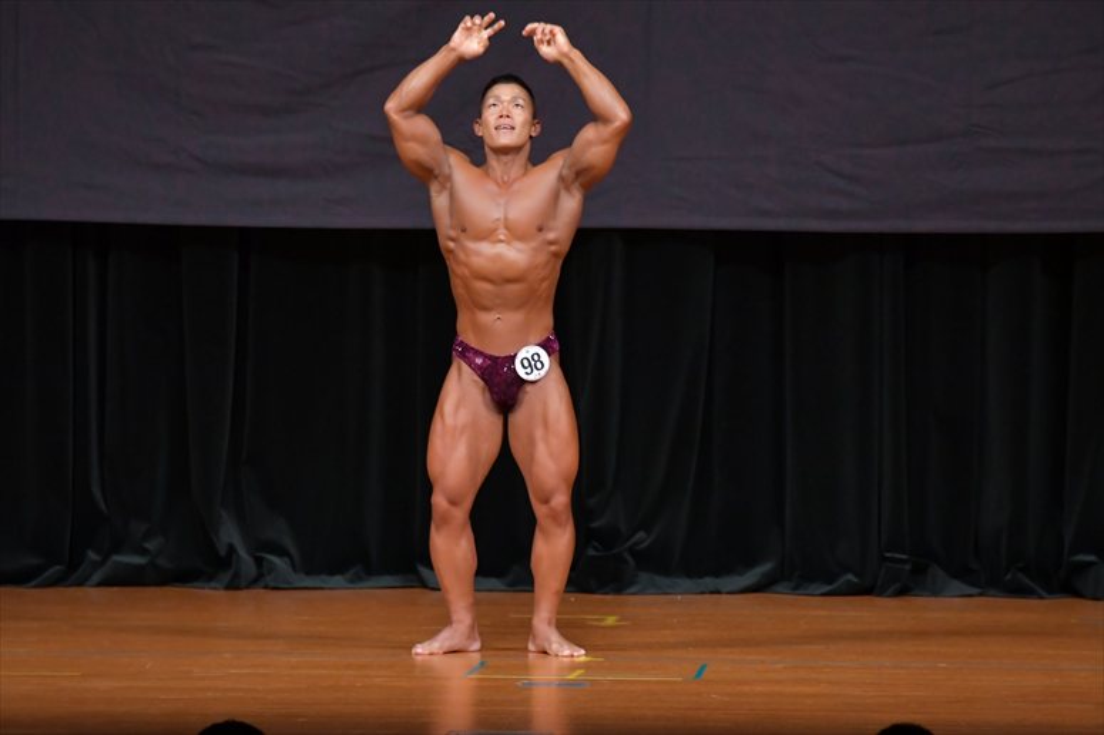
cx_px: 552
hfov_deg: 7.2
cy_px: 368
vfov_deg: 4.8
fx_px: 8736
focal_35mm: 285
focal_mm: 190
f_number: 5.6
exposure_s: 1/400
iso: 4000
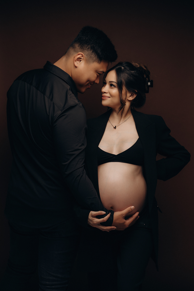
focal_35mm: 75
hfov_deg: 18.2
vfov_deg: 27.0
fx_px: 606
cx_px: 97
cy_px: 146
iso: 200
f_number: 5.6
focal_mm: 75
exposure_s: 1/200
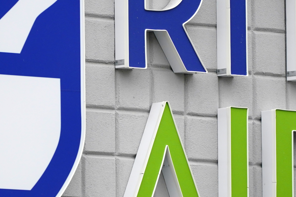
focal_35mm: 971
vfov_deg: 1.4
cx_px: 124
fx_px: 7983
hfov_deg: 2.1
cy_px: 96
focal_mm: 370
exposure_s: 1/500
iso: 800
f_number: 5.6
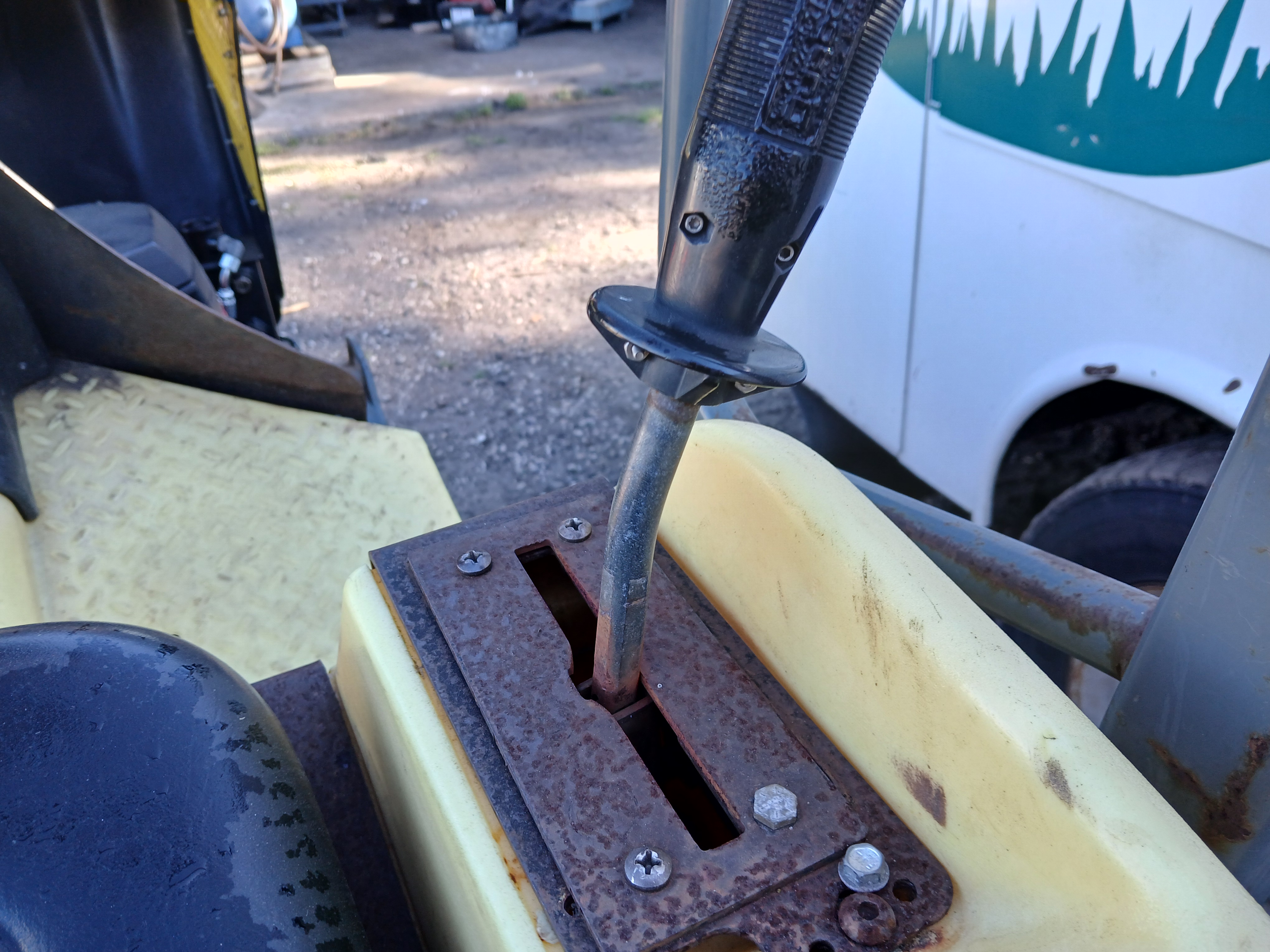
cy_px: 476
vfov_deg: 53.1
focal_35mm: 26
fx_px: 954
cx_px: 635
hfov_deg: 67.3
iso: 20
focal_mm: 3.98
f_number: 1.8
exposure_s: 1/60
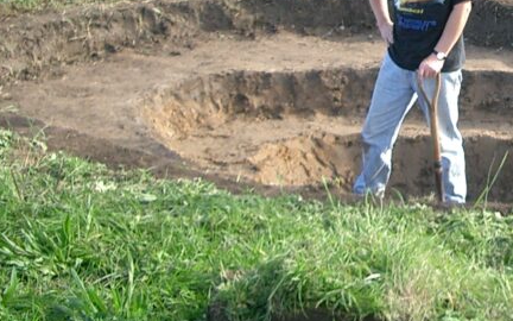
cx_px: 466
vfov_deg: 14.6
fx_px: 1230
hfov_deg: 22.9
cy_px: 4
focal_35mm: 88
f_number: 2.6
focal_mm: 5.8
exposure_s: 1/160
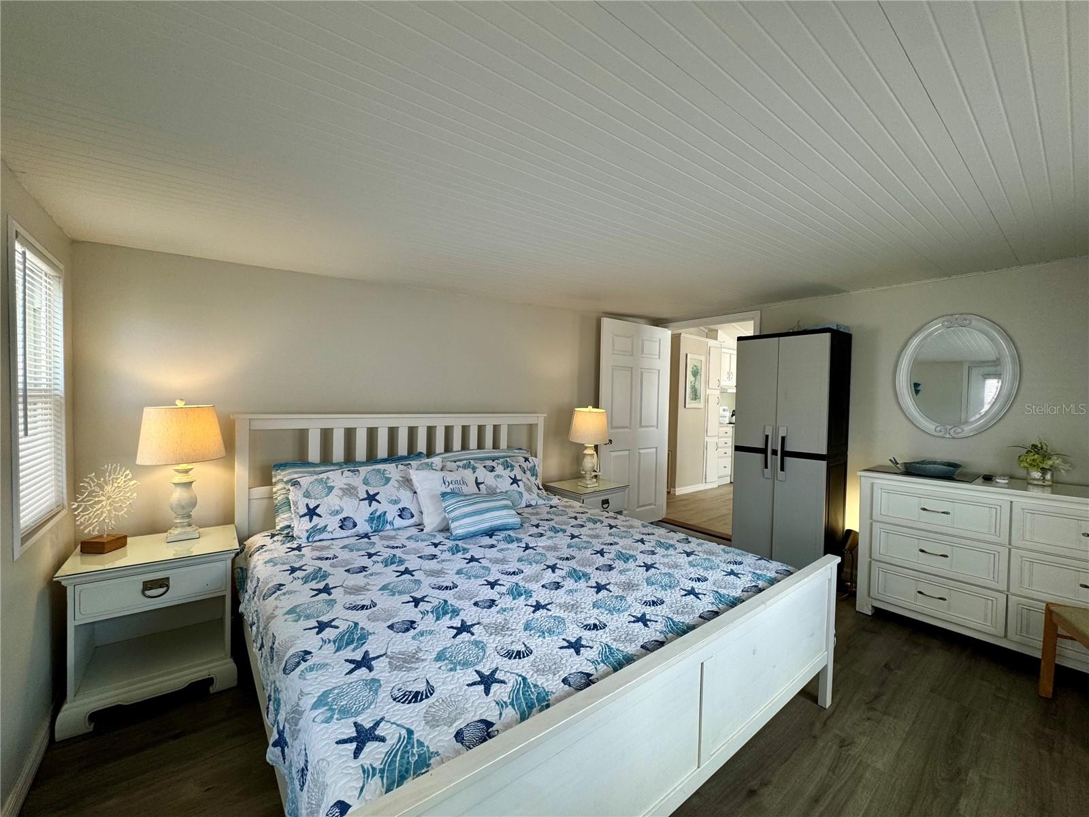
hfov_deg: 102.1
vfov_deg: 85.7
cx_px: 544
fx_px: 440
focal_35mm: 14
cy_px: 408
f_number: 2.2
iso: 80
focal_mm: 2.22
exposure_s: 1/120
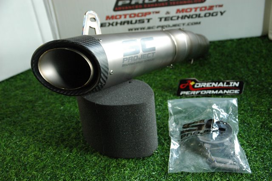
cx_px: 136
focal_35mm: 57
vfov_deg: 23.7
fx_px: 430
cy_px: 90
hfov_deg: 35.1
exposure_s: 1/60
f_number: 4
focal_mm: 38
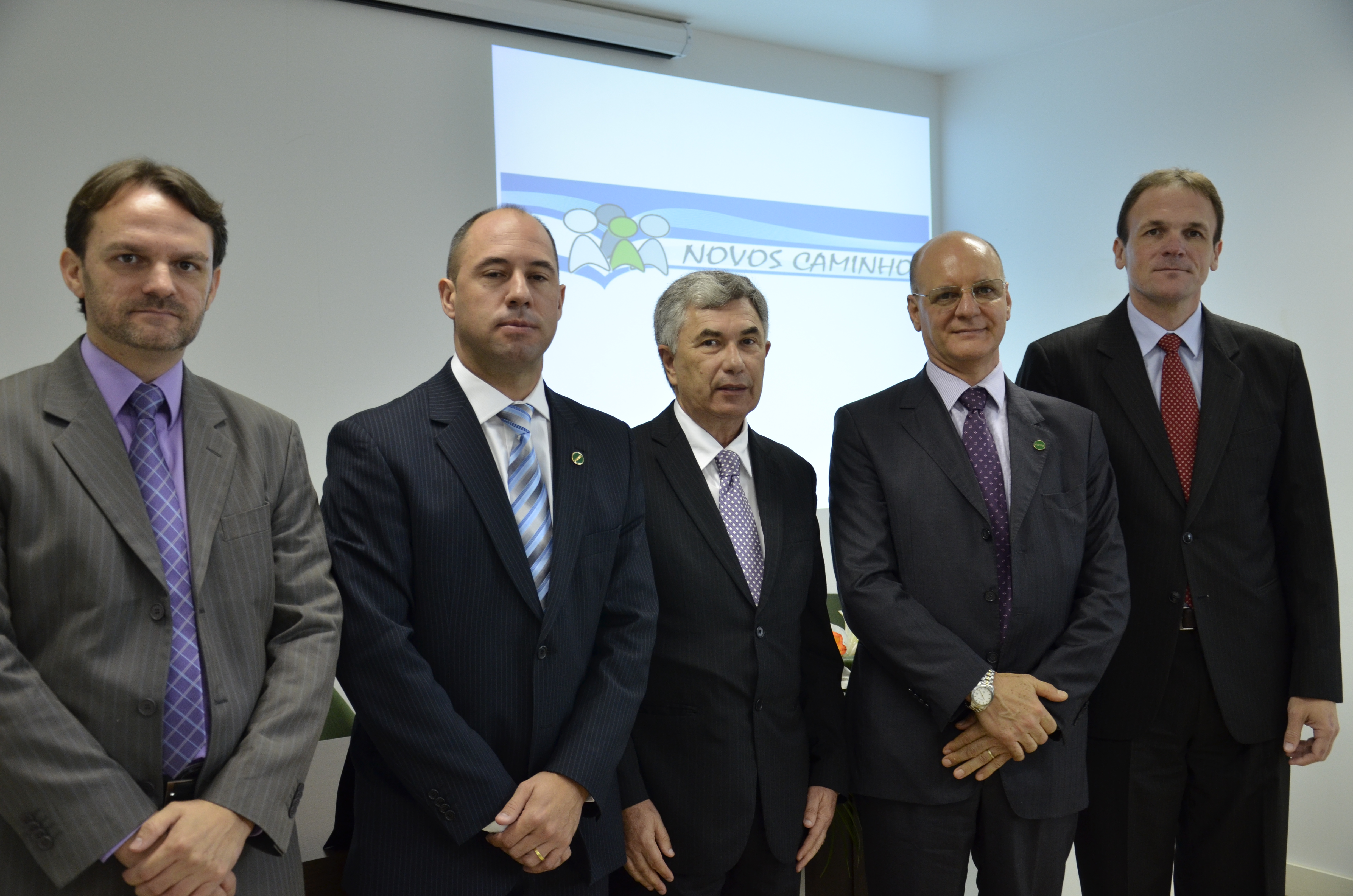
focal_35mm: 39
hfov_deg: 49.6
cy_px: 448
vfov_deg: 34.1
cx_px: 676
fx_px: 1463
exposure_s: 1/60
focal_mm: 26
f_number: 4
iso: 720
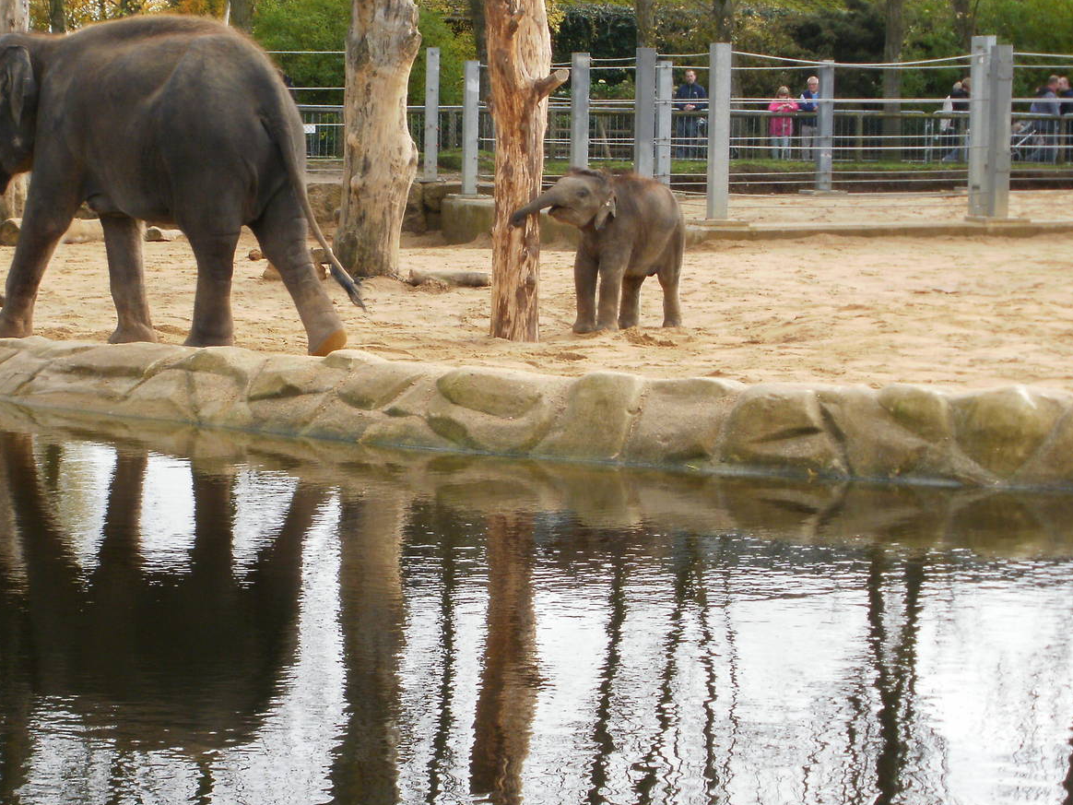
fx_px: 2728
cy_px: 409
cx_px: 377
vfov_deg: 16.8
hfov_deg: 22.2
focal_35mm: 88
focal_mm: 11.2
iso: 100
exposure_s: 1/200
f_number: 4.6
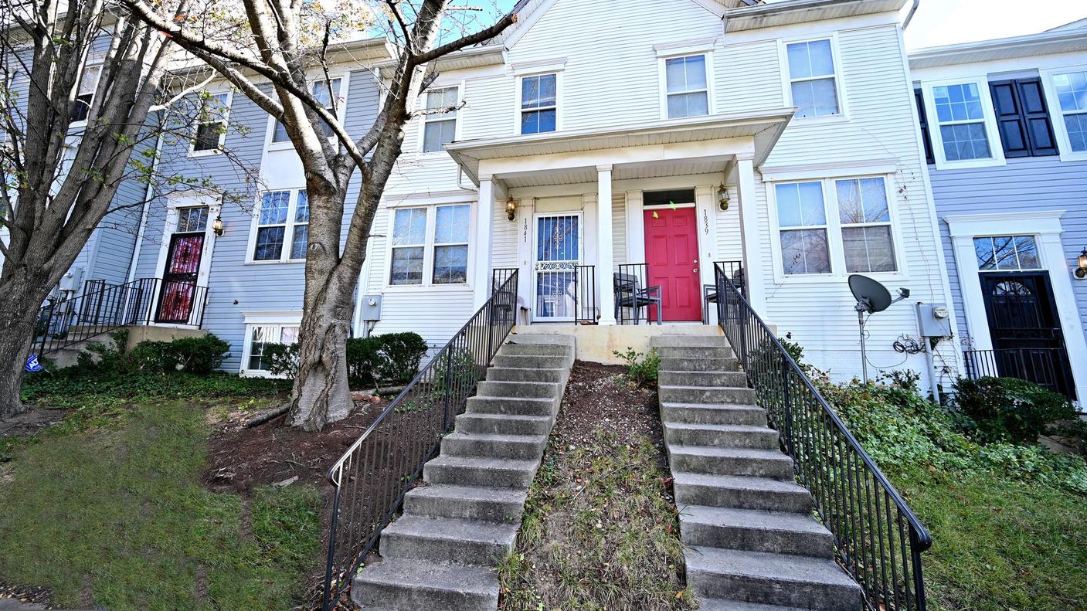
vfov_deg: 70.4
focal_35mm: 15
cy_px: 279
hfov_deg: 103.0
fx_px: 432
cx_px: 536
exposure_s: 1/160
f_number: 4.5
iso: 100
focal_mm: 14
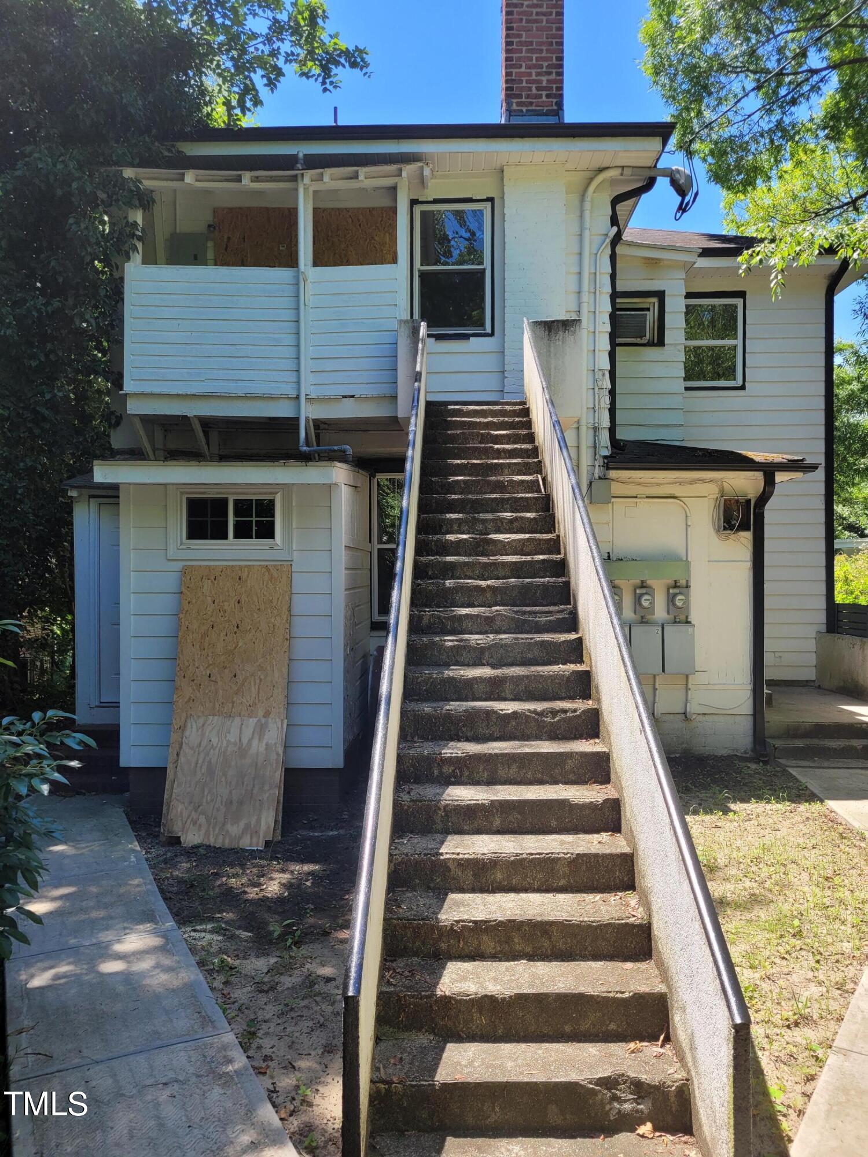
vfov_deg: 67.3
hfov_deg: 53.1
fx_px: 869
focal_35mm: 26
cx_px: 434
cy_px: 578
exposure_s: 1/664
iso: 40
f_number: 1.8
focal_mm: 5.4
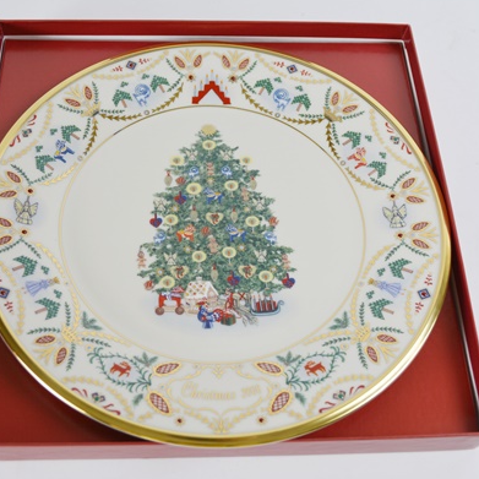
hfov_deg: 36.0
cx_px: 216
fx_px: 736
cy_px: 236
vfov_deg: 36.1
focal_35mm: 47
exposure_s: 1/125
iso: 280
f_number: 5.6
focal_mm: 24
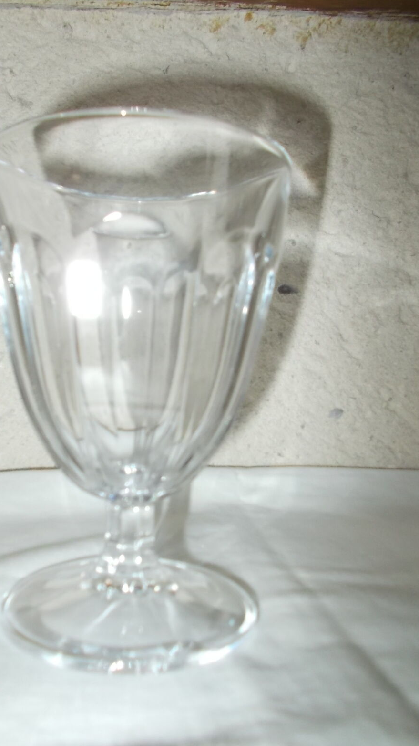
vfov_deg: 66.1
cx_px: 151
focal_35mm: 29
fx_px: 573
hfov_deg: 39.8
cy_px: 375
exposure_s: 1/25
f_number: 3.2
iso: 200
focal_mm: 4.6
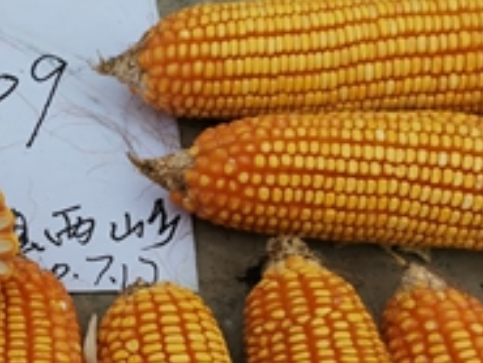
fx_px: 1061
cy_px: 325
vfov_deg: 19.1
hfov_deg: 23.2
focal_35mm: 76
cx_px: -115
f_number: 1.8
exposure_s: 1/2364
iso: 50
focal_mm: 4.75
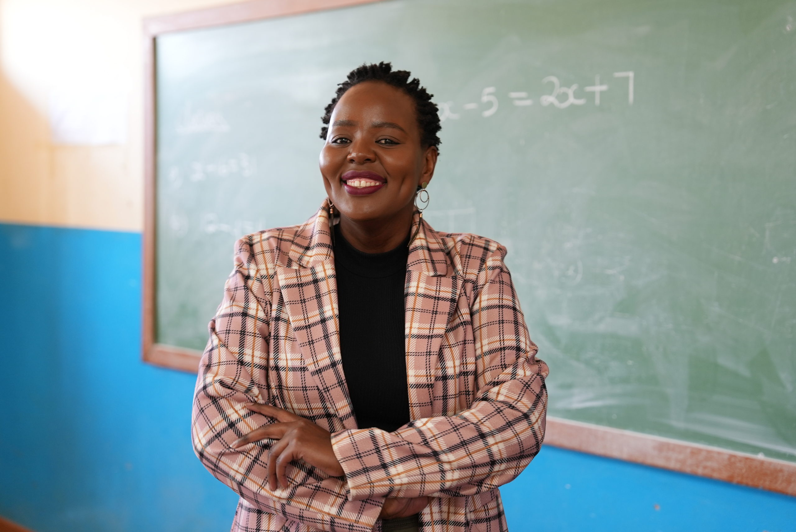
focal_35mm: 57
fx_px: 1261
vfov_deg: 23.8
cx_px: 398
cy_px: 266
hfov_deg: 35.0
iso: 640
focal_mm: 57
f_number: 2.8
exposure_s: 1/60
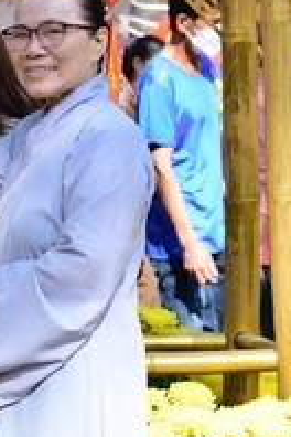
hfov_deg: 8.3
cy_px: 88
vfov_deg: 12.5
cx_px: 46
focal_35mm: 164
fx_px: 1988
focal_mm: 50
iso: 125
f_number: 4
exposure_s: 1/250
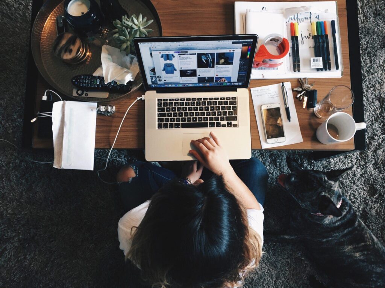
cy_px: 144
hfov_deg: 61.7
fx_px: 322
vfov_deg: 48.2
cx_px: 192
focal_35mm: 29
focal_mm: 4.15
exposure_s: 1/30
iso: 80
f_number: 2.2
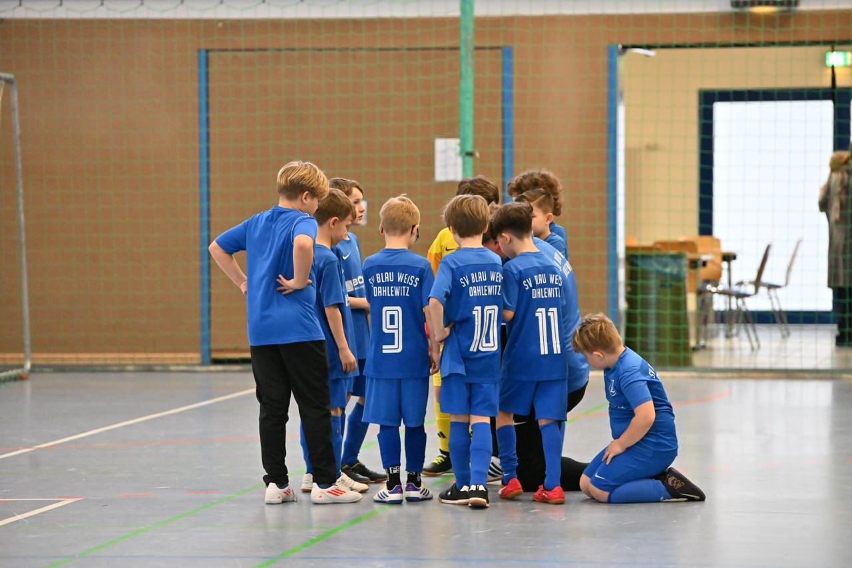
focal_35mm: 160
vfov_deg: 8.6
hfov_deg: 12.8
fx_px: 3786
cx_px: 426
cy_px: 284
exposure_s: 1/1000
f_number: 3.5
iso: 8000
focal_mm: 160
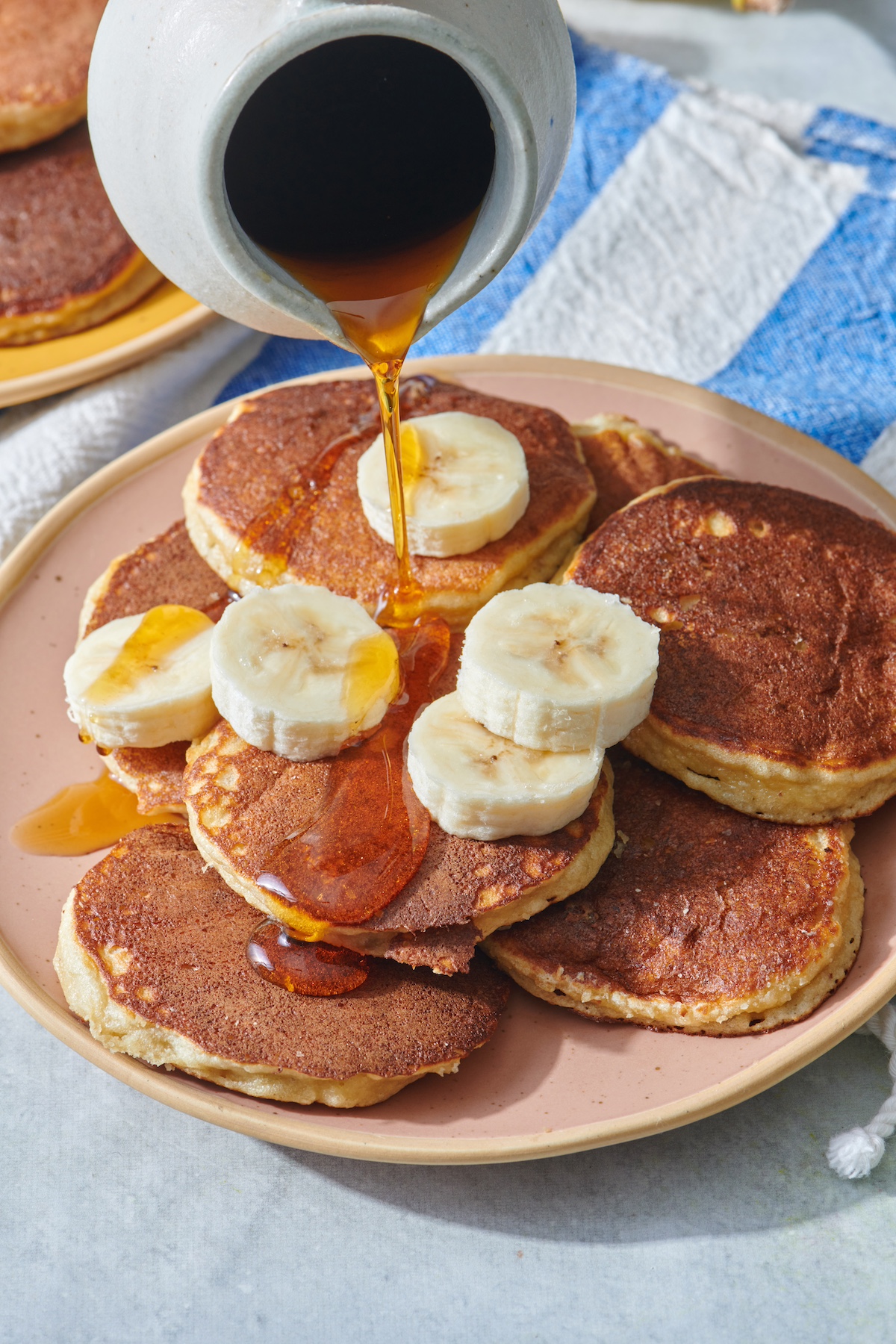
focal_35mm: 105
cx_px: 448
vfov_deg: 19.5
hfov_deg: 13.0
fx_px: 3920
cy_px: 672
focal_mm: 105
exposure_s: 1/200
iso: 250
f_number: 16
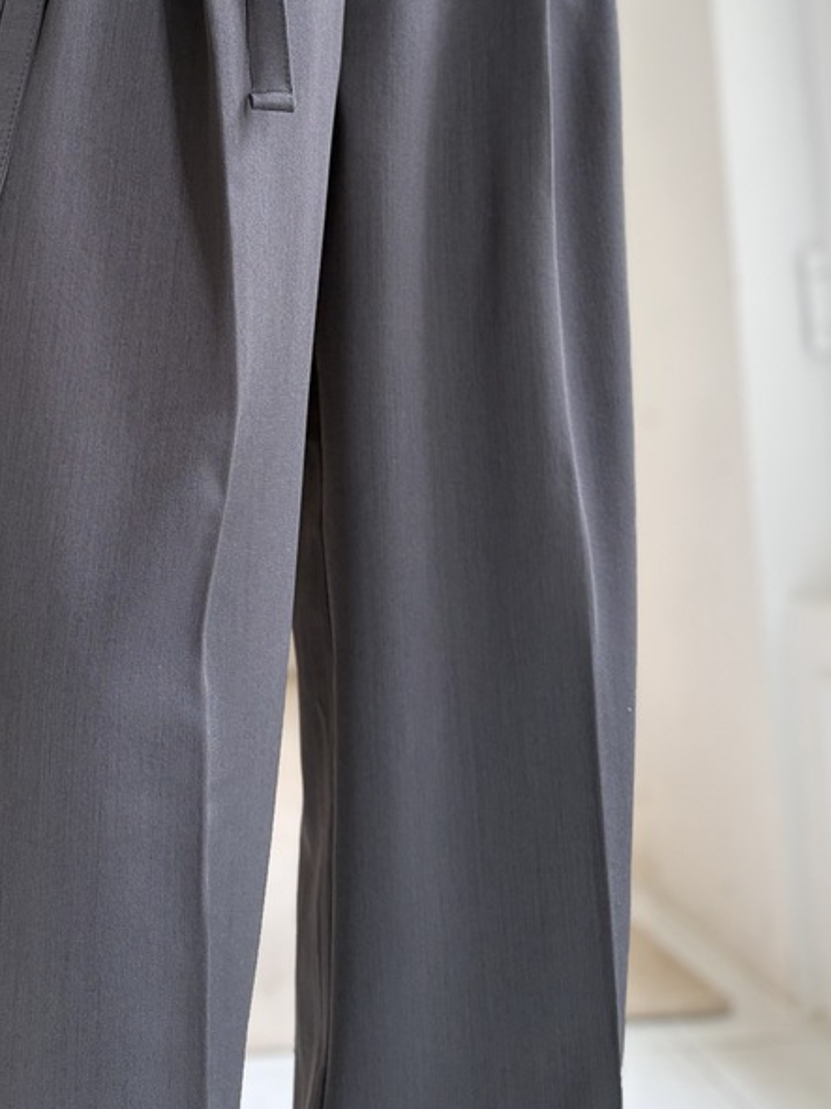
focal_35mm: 44
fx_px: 1409
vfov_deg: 41.4
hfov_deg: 31.9
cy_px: 251
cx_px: 159
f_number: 1.6
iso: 125
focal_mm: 5.96
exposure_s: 1/122
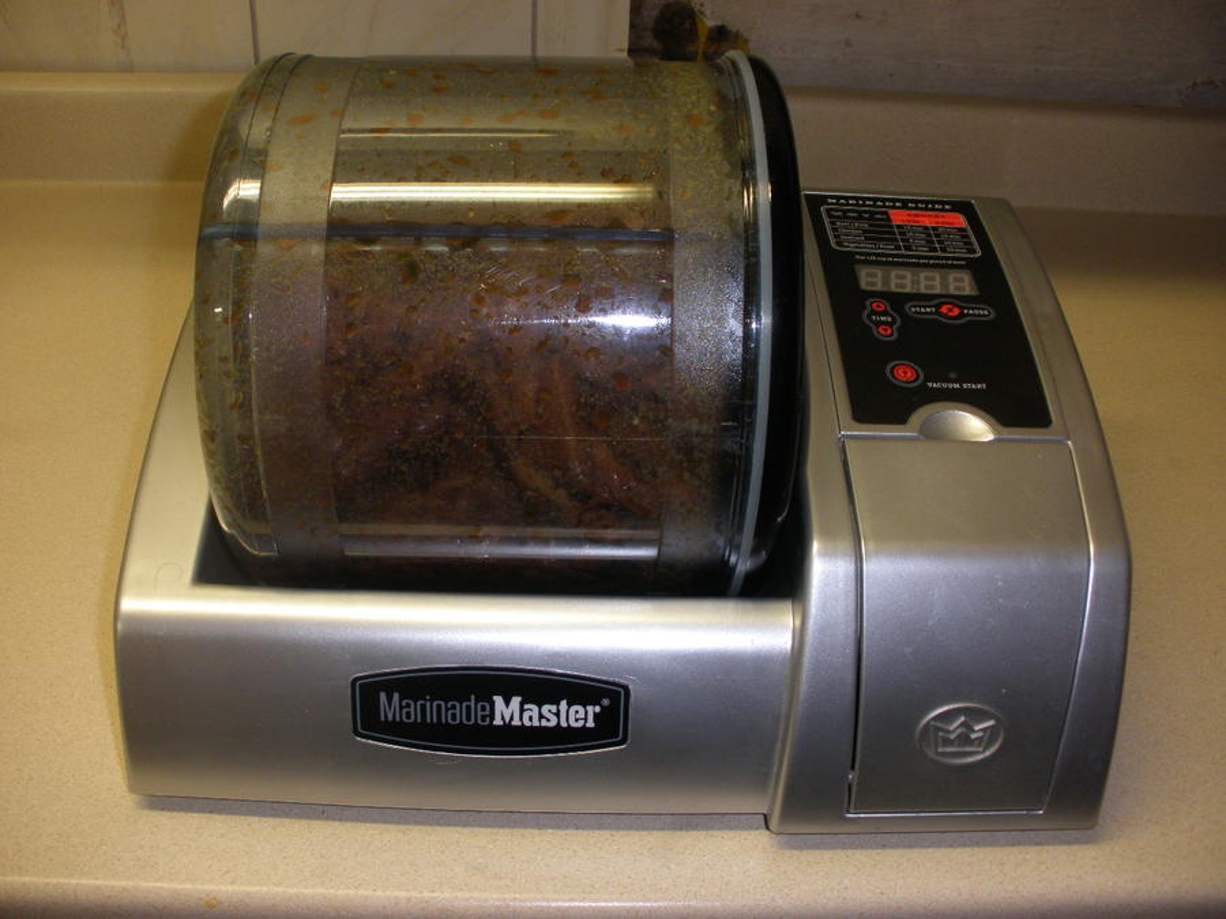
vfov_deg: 39.7
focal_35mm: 36
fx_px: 1275
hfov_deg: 51.4
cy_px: 460
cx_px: 613
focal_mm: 6.3
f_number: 3.5
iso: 100
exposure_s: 1/30
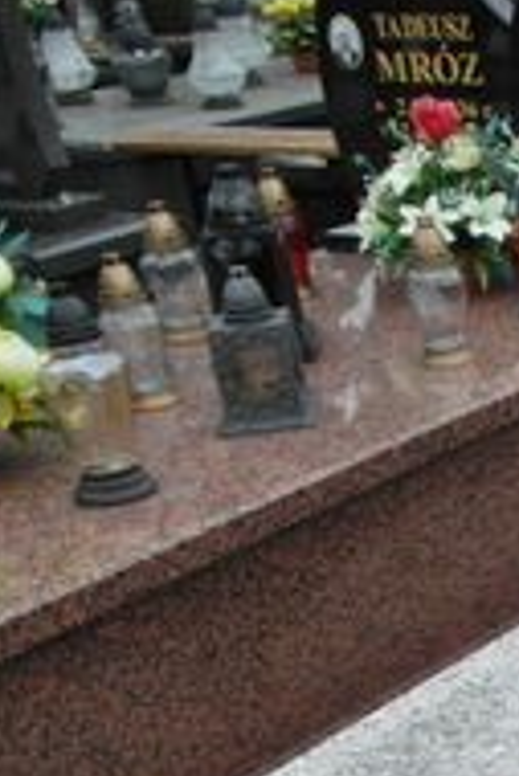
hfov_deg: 13.9
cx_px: 1013
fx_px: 1813
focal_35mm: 84
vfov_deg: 23.0
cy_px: 821
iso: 80
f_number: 3.9
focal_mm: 5.2
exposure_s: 1/125
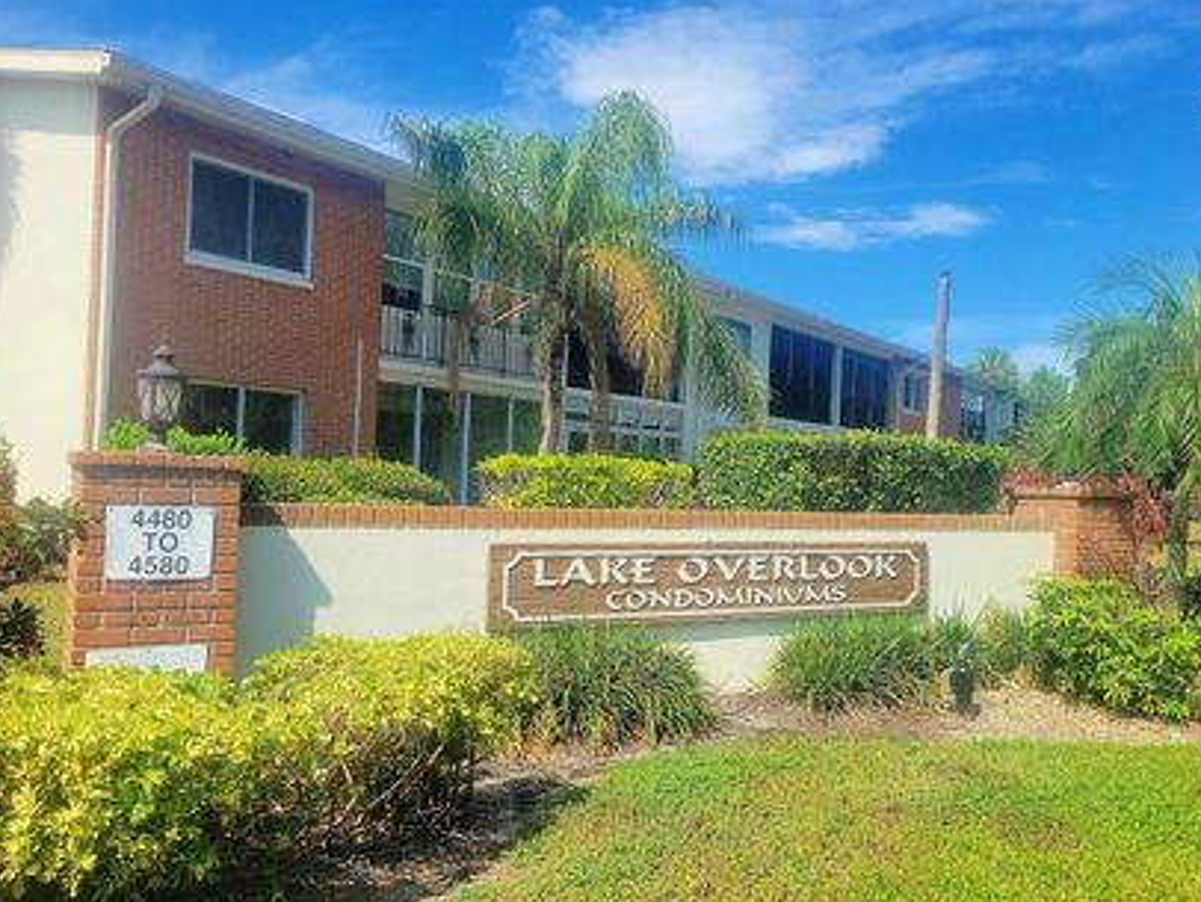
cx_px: 701
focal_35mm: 32
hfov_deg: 56.5
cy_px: 451
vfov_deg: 44.2
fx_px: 1111
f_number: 1.8
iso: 50
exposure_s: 1/2500
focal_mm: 5.4
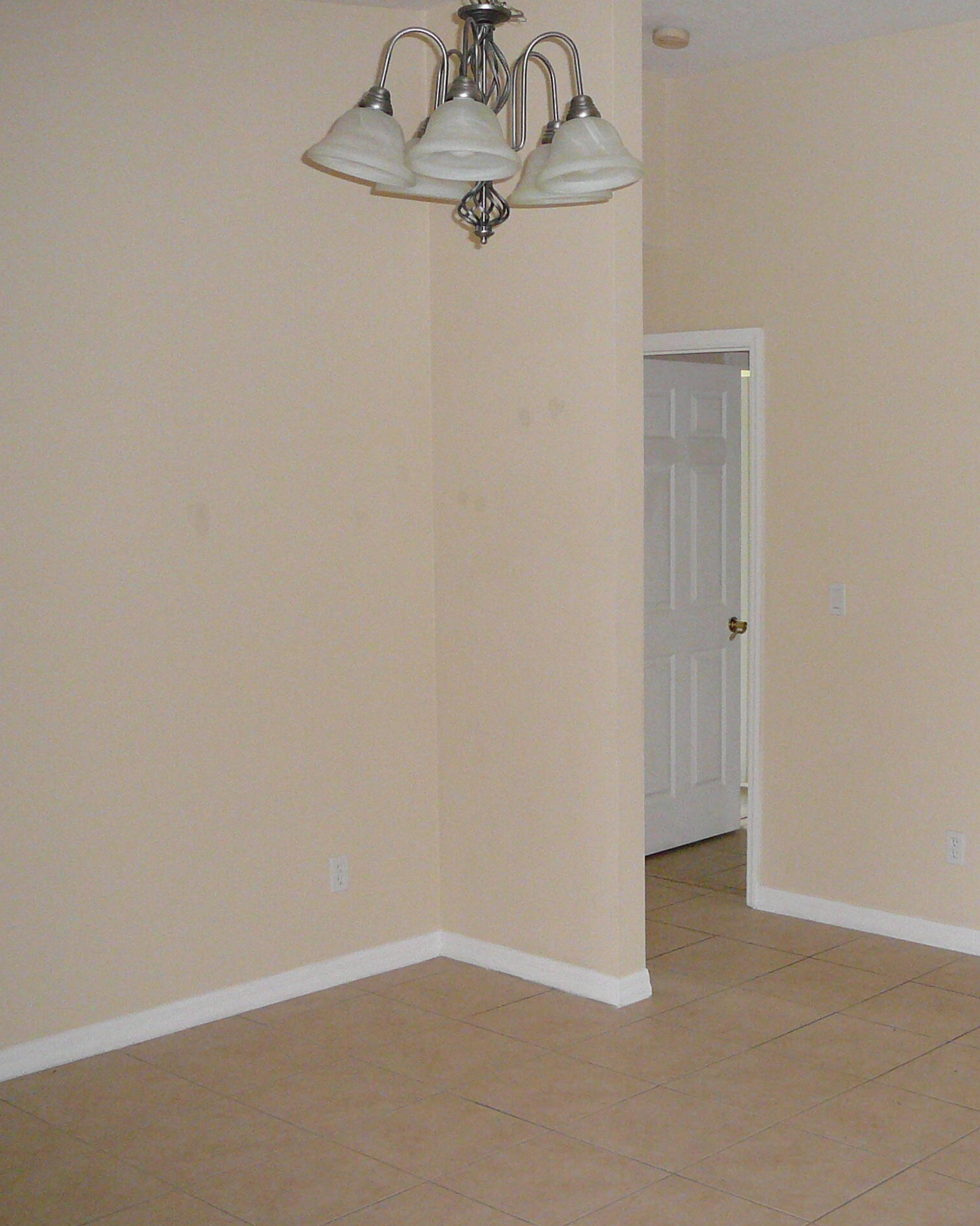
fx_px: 1668
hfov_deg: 32.3
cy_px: 613
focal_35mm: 46
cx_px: 697
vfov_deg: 40.3
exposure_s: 1/30
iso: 320
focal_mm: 5.2
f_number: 2.8
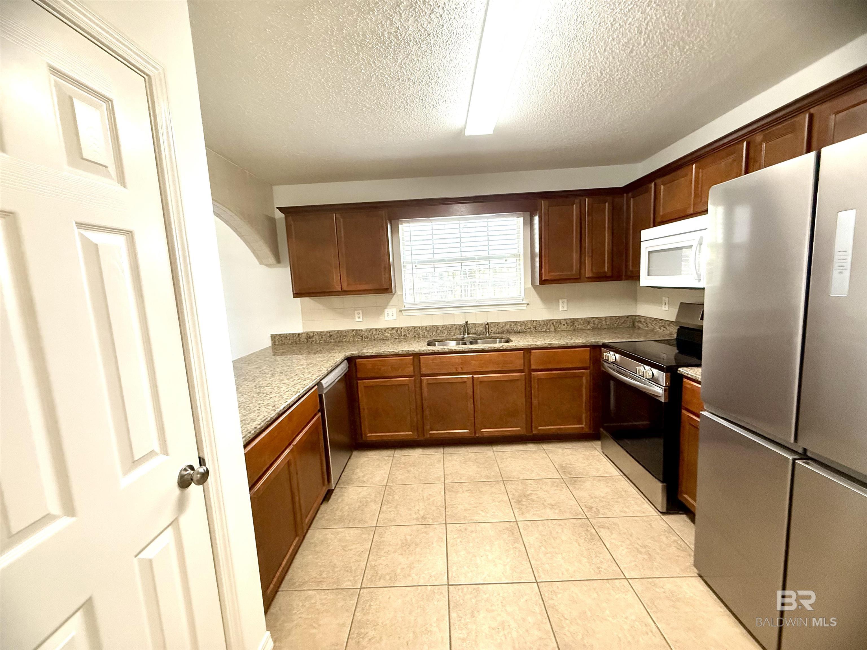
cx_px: 434
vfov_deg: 85.7
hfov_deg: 102.1
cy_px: 325
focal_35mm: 14
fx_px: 351
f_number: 2.2
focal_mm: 2.22
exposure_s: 1/120
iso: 500
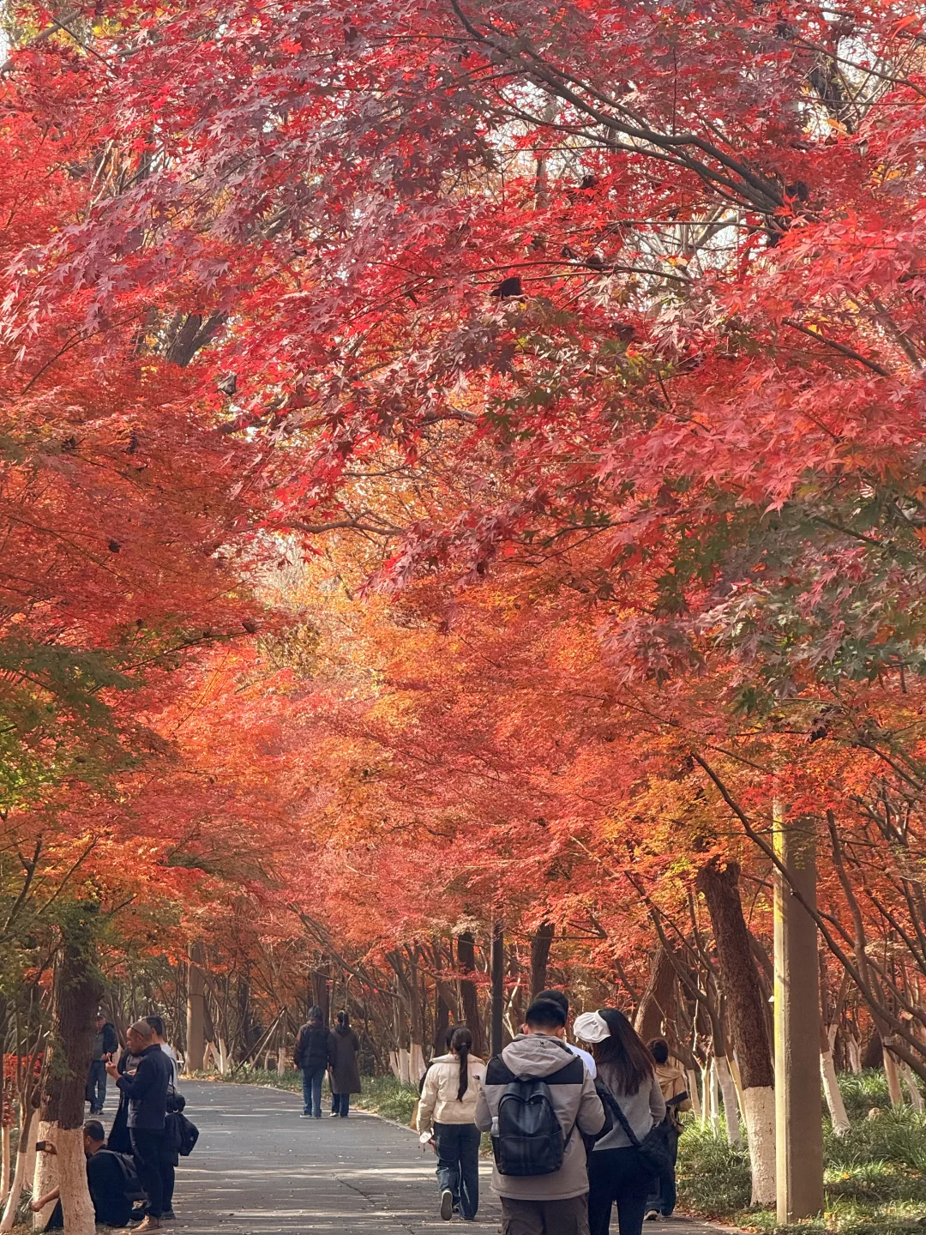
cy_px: 618
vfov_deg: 16.4
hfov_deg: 12.3
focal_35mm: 120
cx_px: 463
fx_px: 4280
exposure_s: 1/195
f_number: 2.8
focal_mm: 15.66
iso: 64
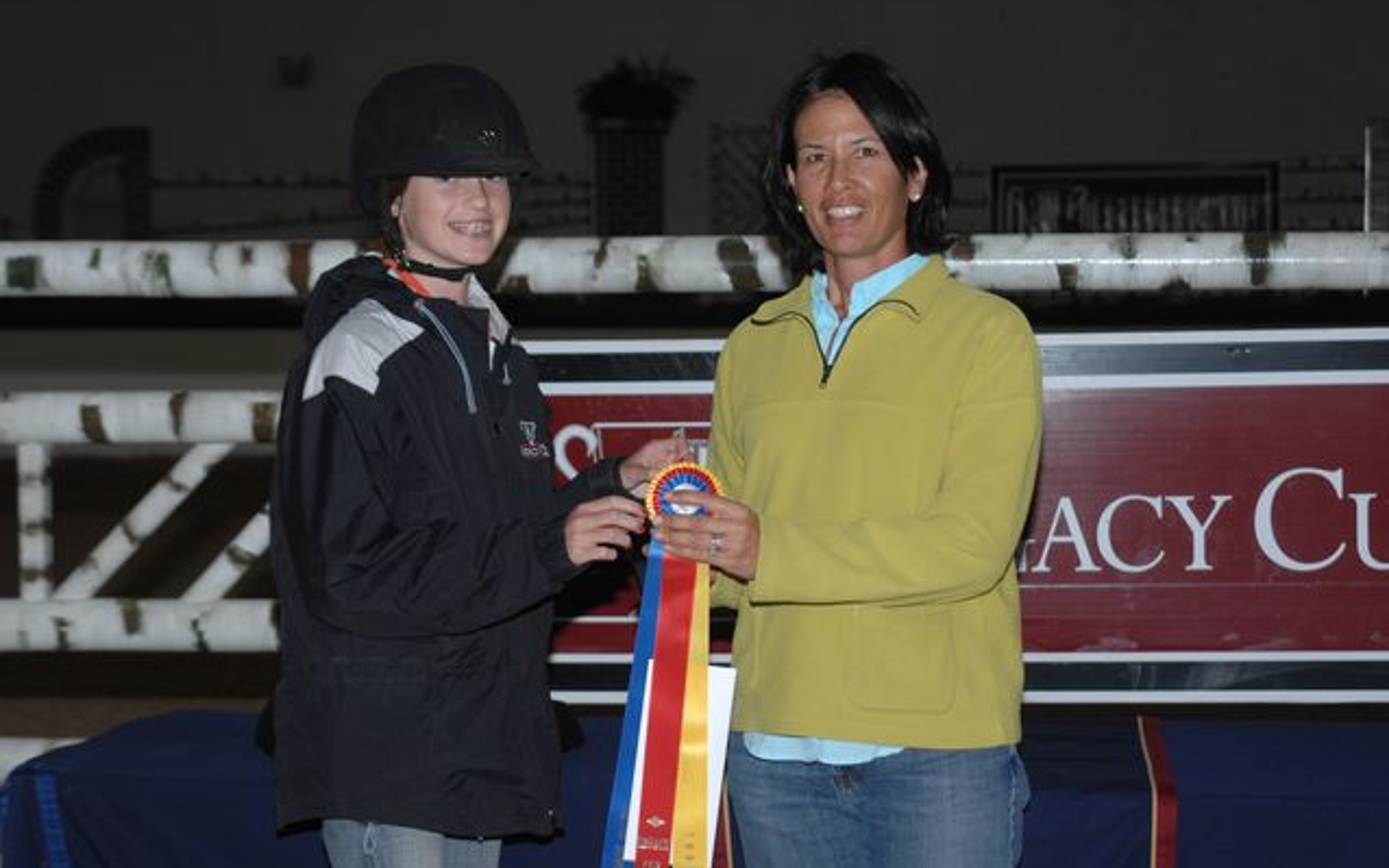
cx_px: 694
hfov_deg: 21.9
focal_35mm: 95
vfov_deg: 13.8
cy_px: 432
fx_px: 3597
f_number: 4.5
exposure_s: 1/125
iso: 200
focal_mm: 62
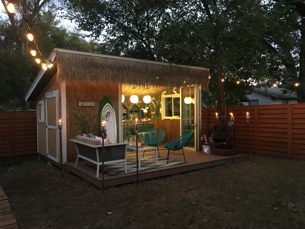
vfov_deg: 48.2
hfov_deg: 61.6
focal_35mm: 29
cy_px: 114
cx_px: 152
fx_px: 256
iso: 200
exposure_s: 1/15
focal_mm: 4.15
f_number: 2.2
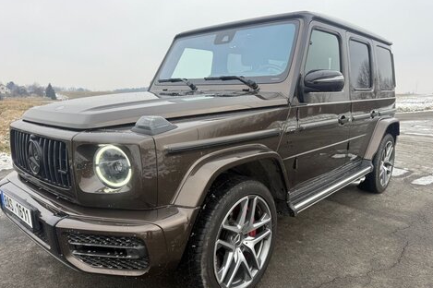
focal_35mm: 26
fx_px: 312
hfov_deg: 69.4
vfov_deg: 49.4
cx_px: 214
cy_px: 157
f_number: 1.78
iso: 100
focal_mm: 6.76
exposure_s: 1/563
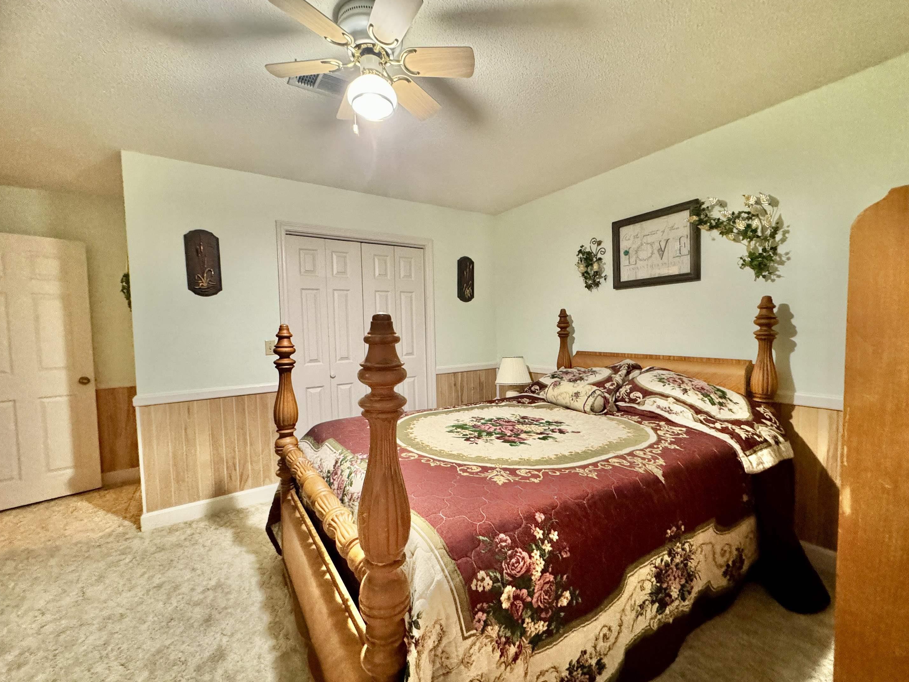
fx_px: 394
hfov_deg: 98.2
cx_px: 462
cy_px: 347
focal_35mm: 15
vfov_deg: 81.7
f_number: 2.2
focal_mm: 2.22
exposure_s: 1/60
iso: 1000
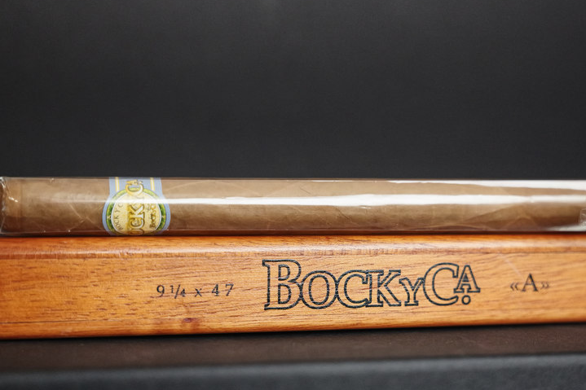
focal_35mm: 64
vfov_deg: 21.2
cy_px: 259
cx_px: 342
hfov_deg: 31.4
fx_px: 1041
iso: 5000
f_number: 2.8
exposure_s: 1/640
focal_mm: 46
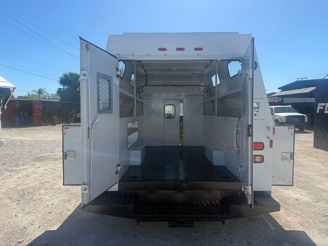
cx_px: 164
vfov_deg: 56.8
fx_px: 227
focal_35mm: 24
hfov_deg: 71.6
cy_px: 123
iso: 80
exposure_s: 1/4405
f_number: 1.78
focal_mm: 6.76
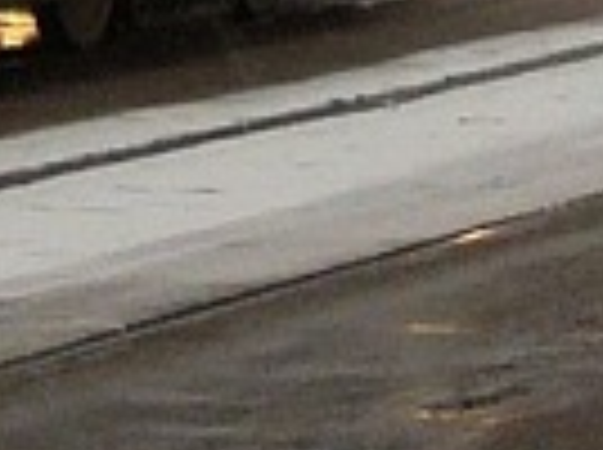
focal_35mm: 359
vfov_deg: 4.0
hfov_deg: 5.4
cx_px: -657
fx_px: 6242
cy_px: -873
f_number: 2.8
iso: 100
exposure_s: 1/100
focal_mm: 4.9
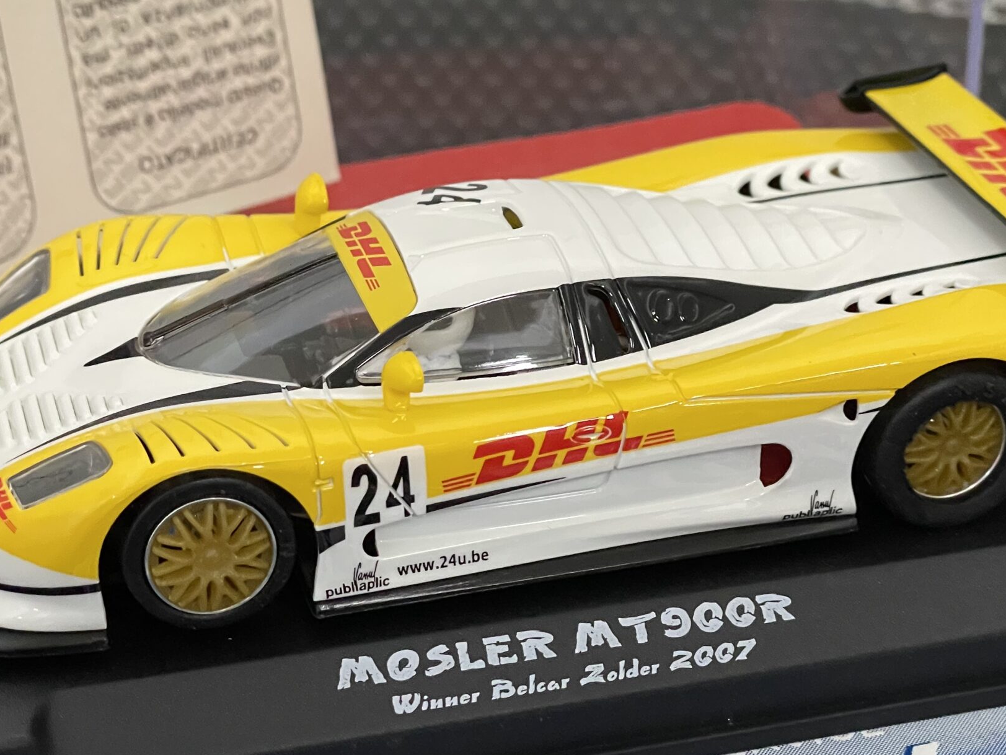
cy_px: 495
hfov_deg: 23.8
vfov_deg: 18.0
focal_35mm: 82
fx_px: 2384
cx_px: 621
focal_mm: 6
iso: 640
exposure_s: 1/60
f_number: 2
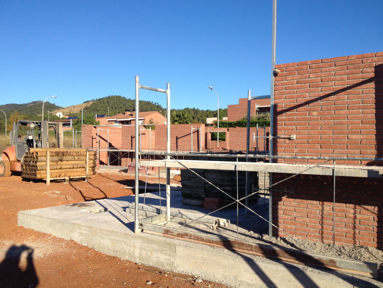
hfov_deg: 52.6
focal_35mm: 35
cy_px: 144
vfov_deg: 40.7
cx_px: 192
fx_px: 387
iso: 50
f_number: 2.4
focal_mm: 4.28
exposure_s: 1/1623
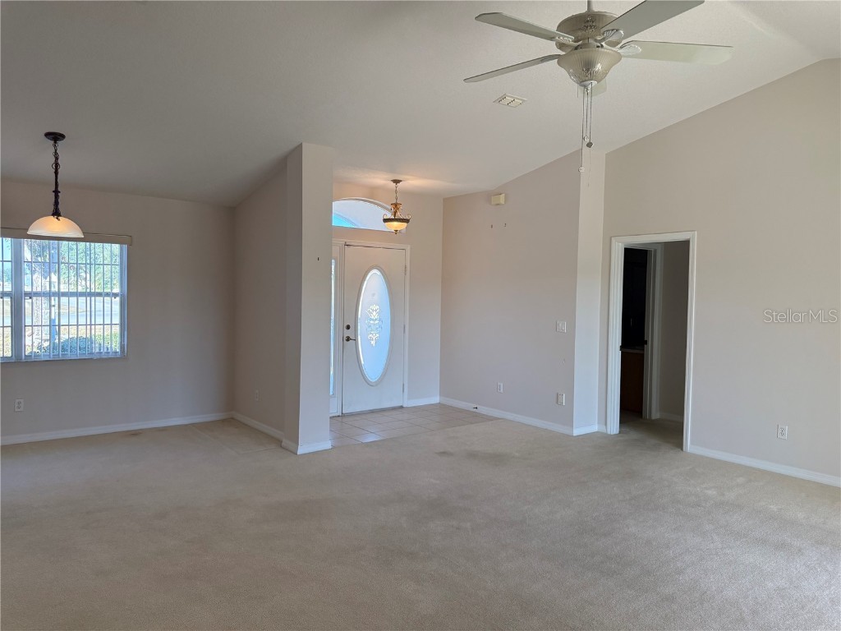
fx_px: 583
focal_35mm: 24
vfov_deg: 56.8
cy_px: 316
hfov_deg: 71.6
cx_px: 420
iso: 160
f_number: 1.78
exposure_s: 1/225
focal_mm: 6.76
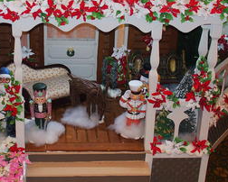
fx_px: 412
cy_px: 68
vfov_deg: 24.9
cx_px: 60
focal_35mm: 61
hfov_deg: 30.5
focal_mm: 7.4
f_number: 2.8
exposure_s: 1/30
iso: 400
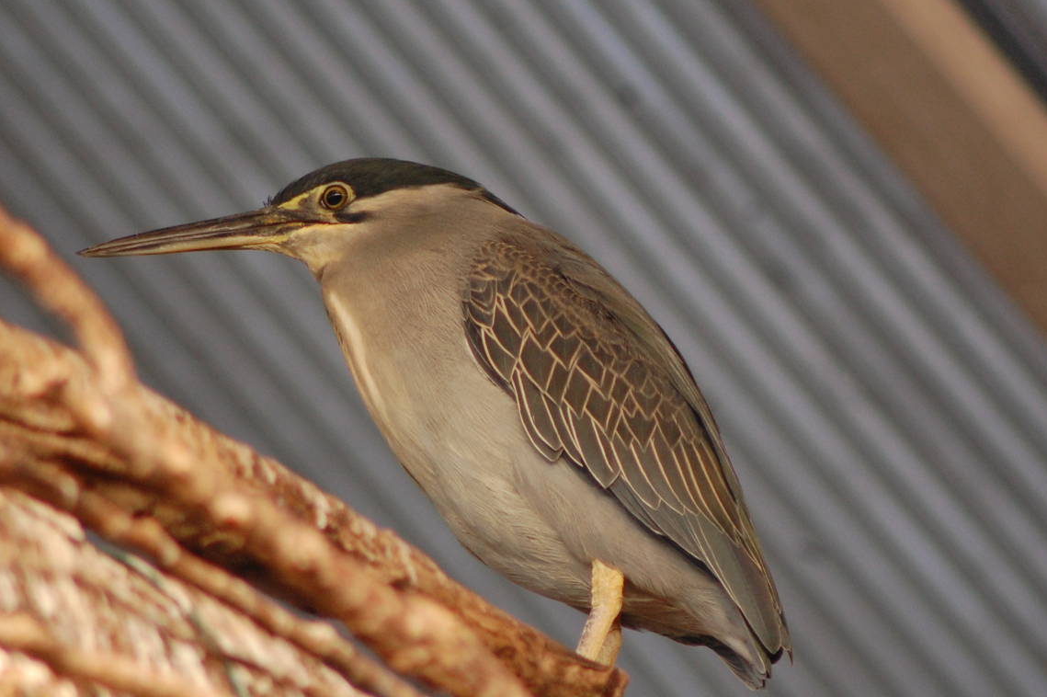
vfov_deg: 2.2
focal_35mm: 632
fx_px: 18369
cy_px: 333
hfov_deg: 3.3
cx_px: 440
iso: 800
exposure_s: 1/200
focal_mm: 300
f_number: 5.6
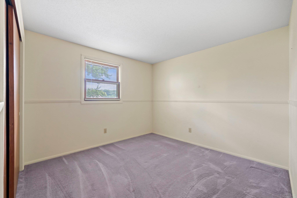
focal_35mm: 15
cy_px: 99
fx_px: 124
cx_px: 148
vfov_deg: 77.3
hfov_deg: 100.4
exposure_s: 1/6
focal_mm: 10
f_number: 4
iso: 800
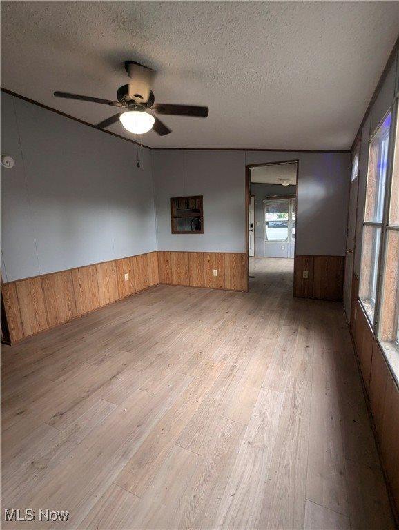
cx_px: 200
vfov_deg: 94.4
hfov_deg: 78.2
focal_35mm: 16
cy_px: 265
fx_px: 245
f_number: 2.2
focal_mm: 2.35
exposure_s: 1/120
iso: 160
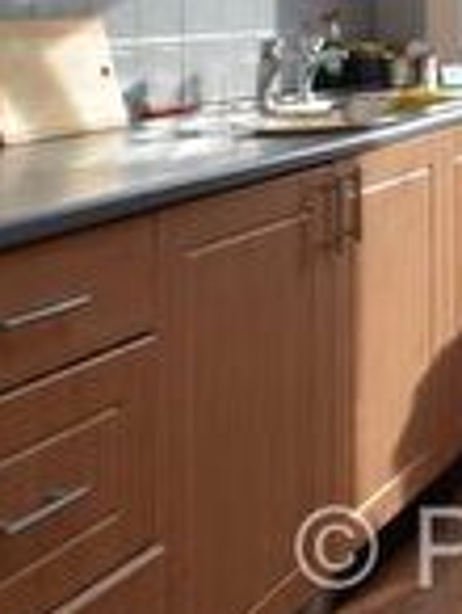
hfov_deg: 14.8
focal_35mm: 69
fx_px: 1224
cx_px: 1063
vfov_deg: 26.9
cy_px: 38
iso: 200
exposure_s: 1/250
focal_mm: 10
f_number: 8
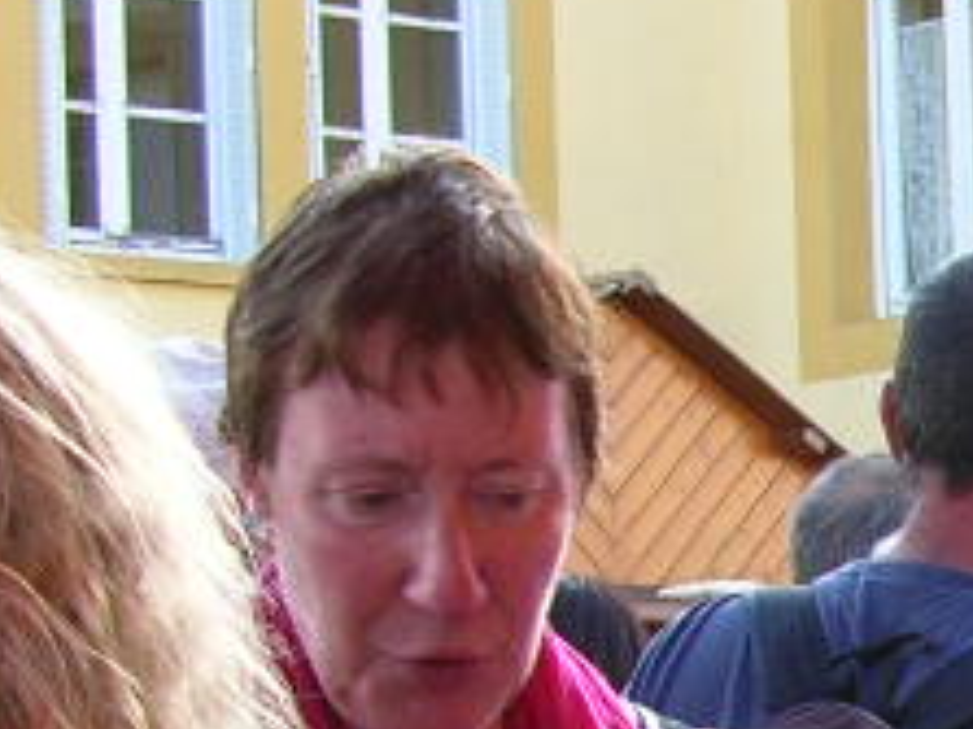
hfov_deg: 11.2
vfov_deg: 9.0
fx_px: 4523
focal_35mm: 161
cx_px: 1902
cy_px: 1122
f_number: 2.8
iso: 50
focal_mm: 5.8
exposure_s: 1/95.7
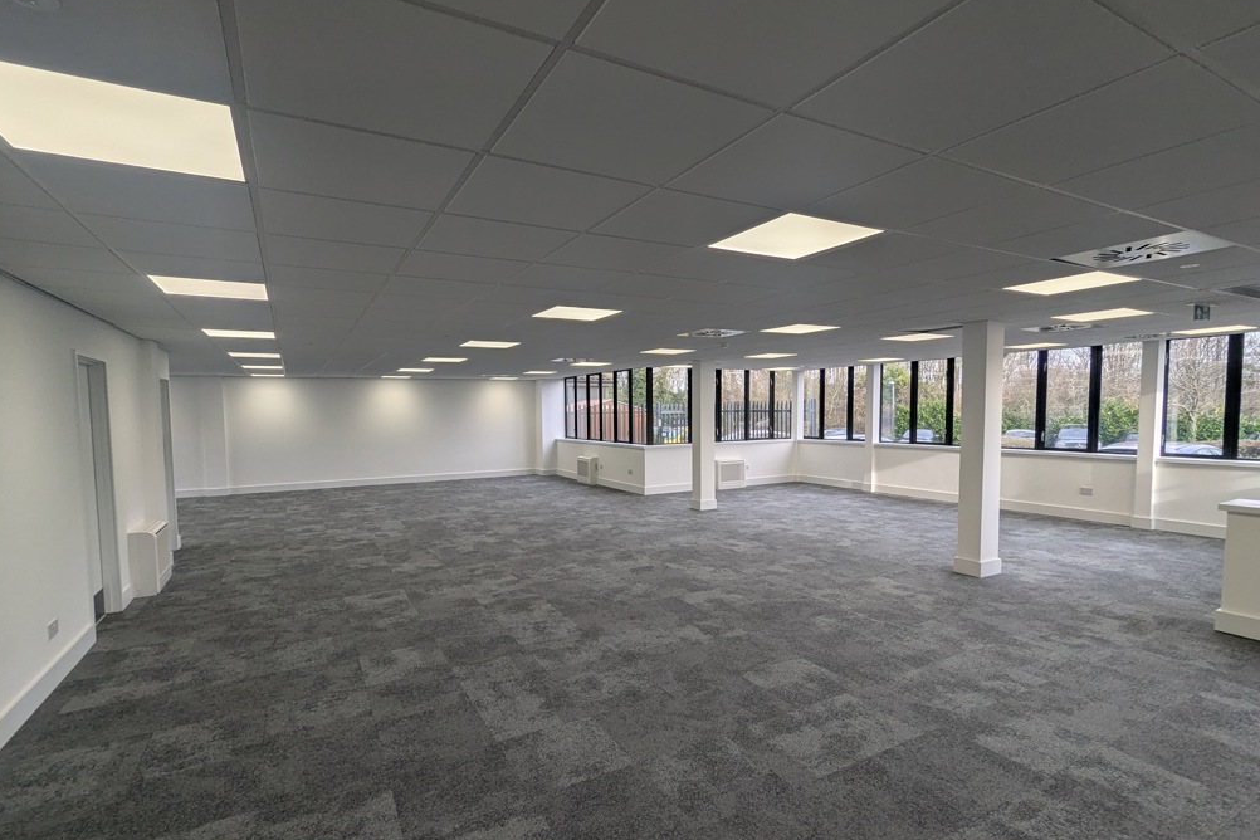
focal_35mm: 17
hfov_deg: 93.3
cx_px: 636
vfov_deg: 70.4
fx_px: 595
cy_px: 449
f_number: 2.2
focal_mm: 2.35
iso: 45
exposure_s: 1/161
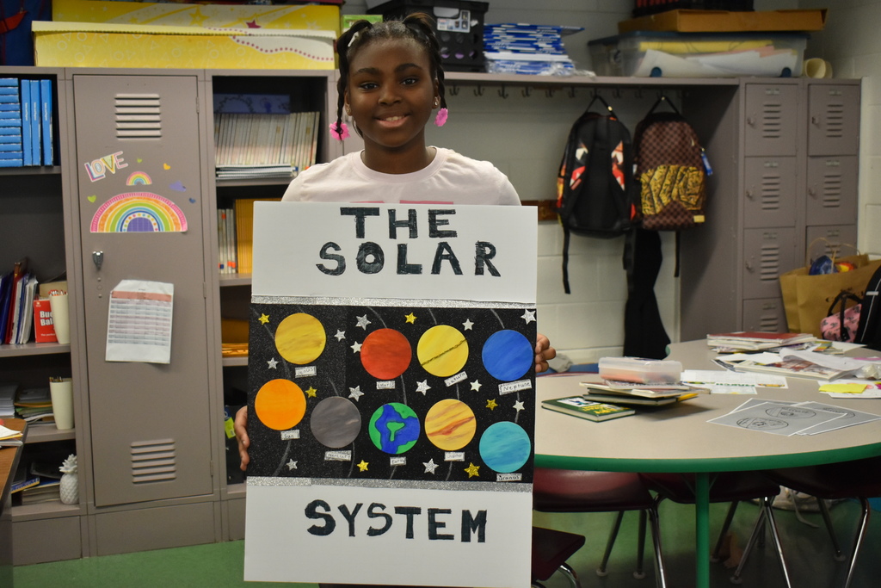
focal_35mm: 45
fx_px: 1101
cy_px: 294
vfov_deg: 29.9
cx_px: 440
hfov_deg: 43.6
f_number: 4.2
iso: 1400
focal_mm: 30
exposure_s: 1/125
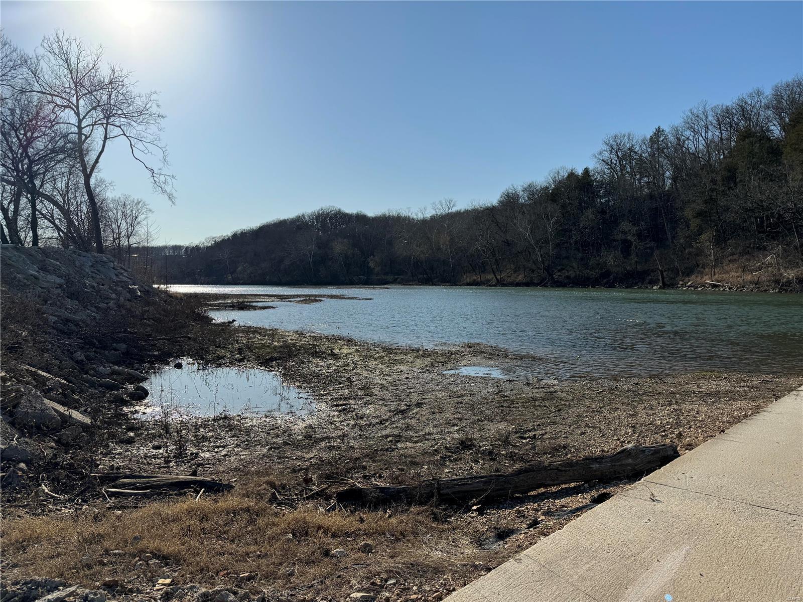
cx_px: 402
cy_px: 301
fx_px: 557
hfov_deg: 71.6
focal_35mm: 24
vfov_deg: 56.8
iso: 80
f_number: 1.78
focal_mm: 6.86
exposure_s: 1/9009
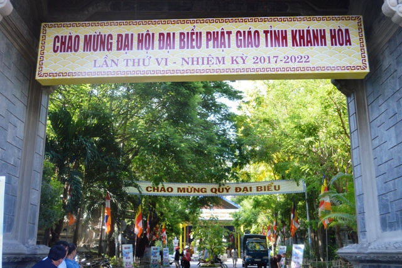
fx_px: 402
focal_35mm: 36
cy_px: 134
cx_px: 201
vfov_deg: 36.8
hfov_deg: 53.2
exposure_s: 1/125
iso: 250
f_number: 5.6
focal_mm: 24
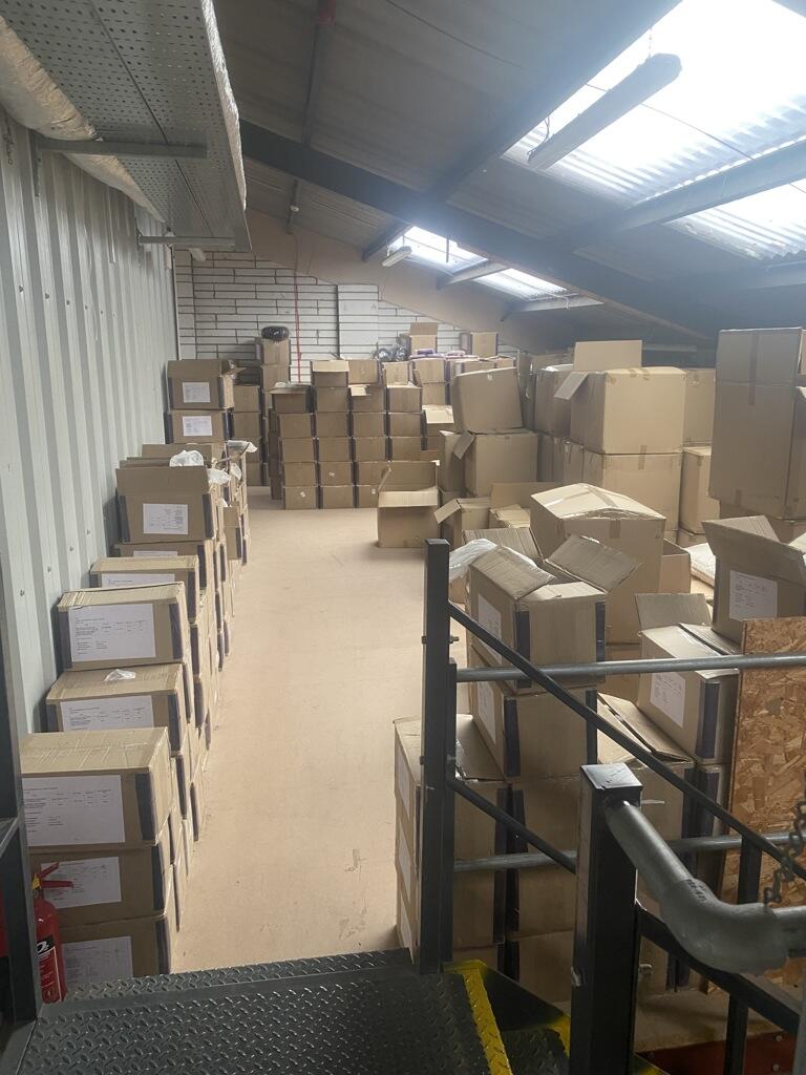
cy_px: 538
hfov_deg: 53.1
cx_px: 403
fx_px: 807
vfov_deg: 67.3
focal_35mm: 26
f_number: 1.8
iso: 125
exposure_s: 1/62
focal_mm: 4.25
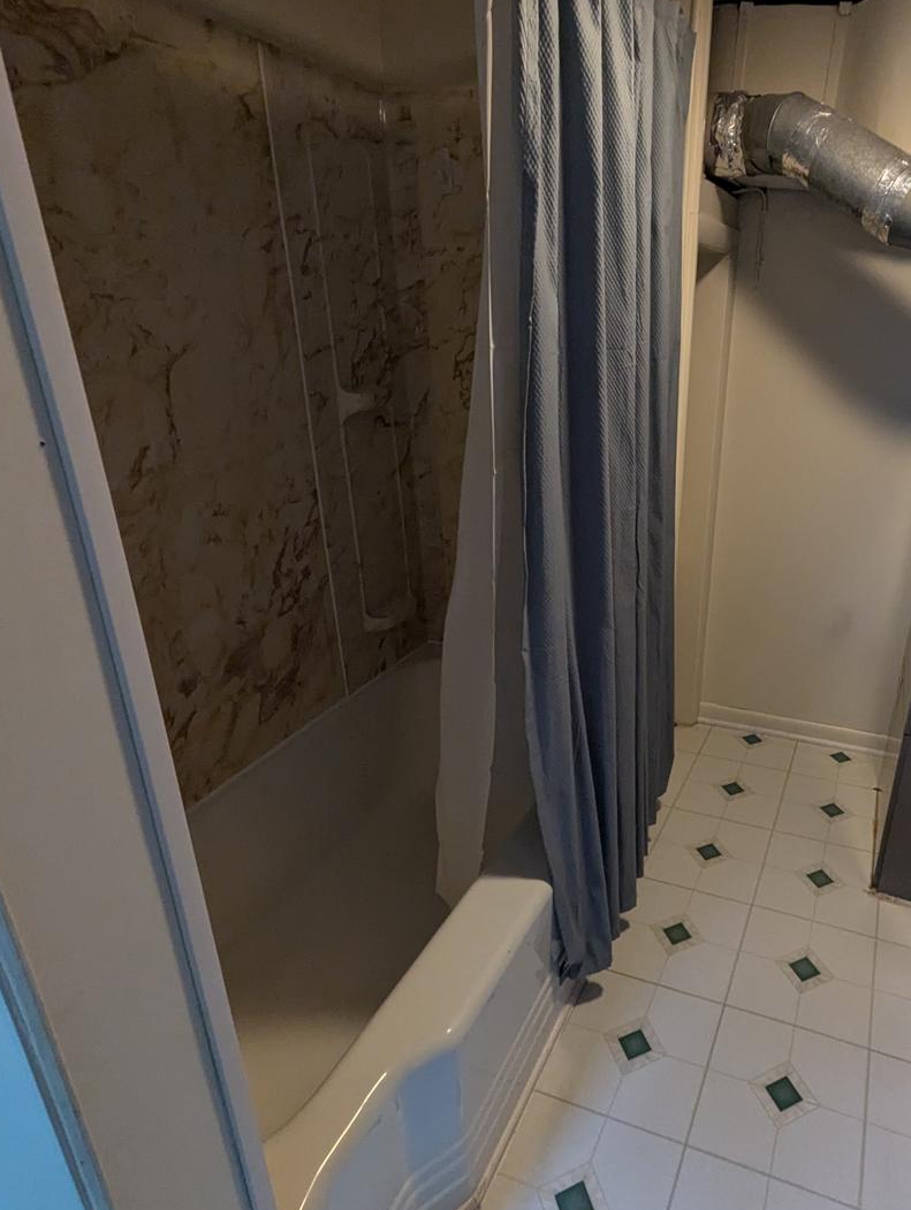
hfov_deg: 65.6
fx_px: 665
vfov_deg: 84.6
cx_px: 656
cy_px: 601
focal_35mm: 19
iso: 284
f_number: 2.2
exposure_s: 1/40
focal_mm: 1.95
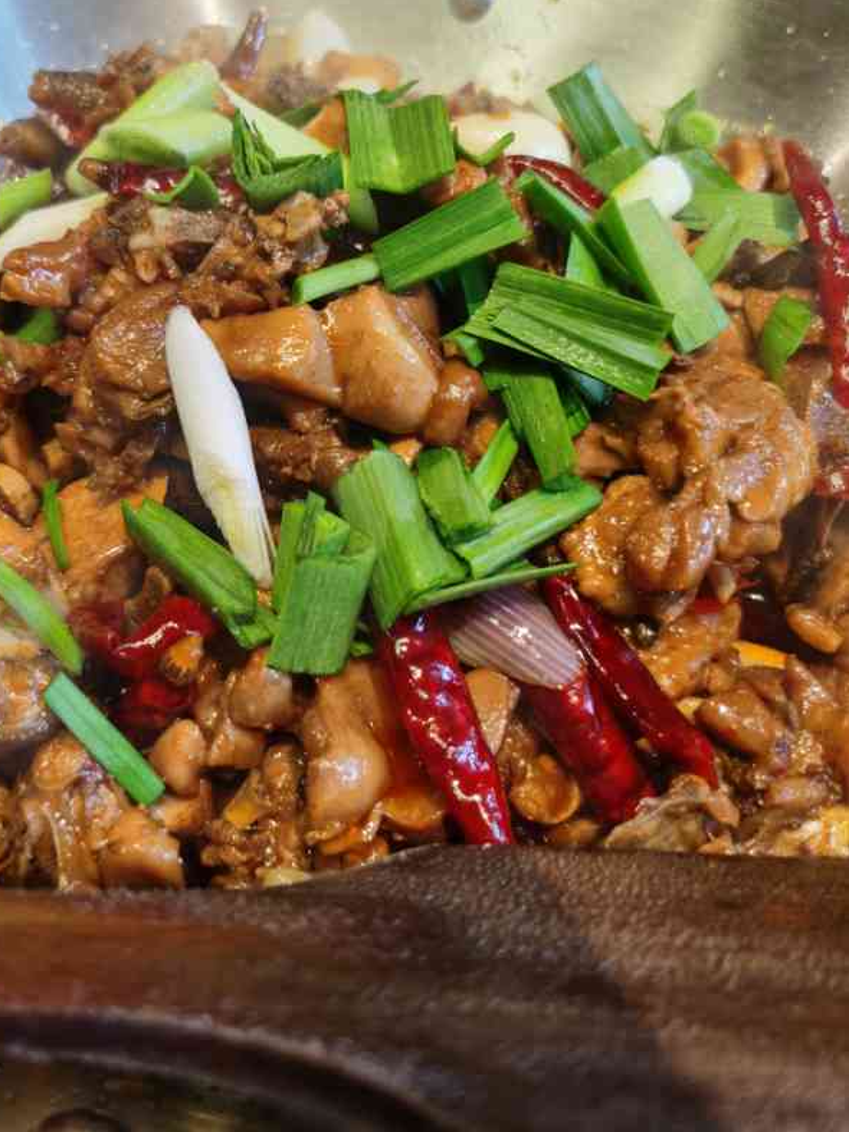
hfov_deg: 44.0
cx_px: 347
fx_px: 1047
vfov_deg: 56.7
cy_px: 503
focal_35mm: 32
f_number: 1.6
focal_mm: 5.56
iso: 100
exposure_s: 1/100
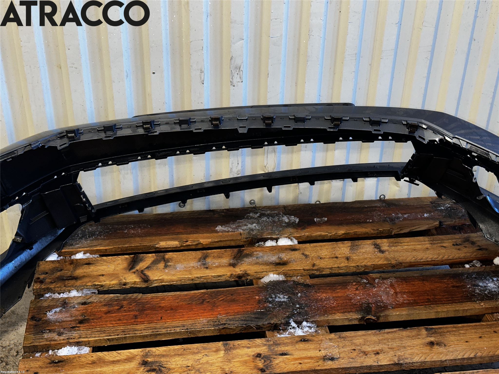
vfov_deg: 30.3
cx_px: 250
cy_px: 187
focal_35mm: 48
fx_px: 692
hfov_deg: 39.7
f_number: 1.78
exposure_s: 1/25
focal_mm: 6.86
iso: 50
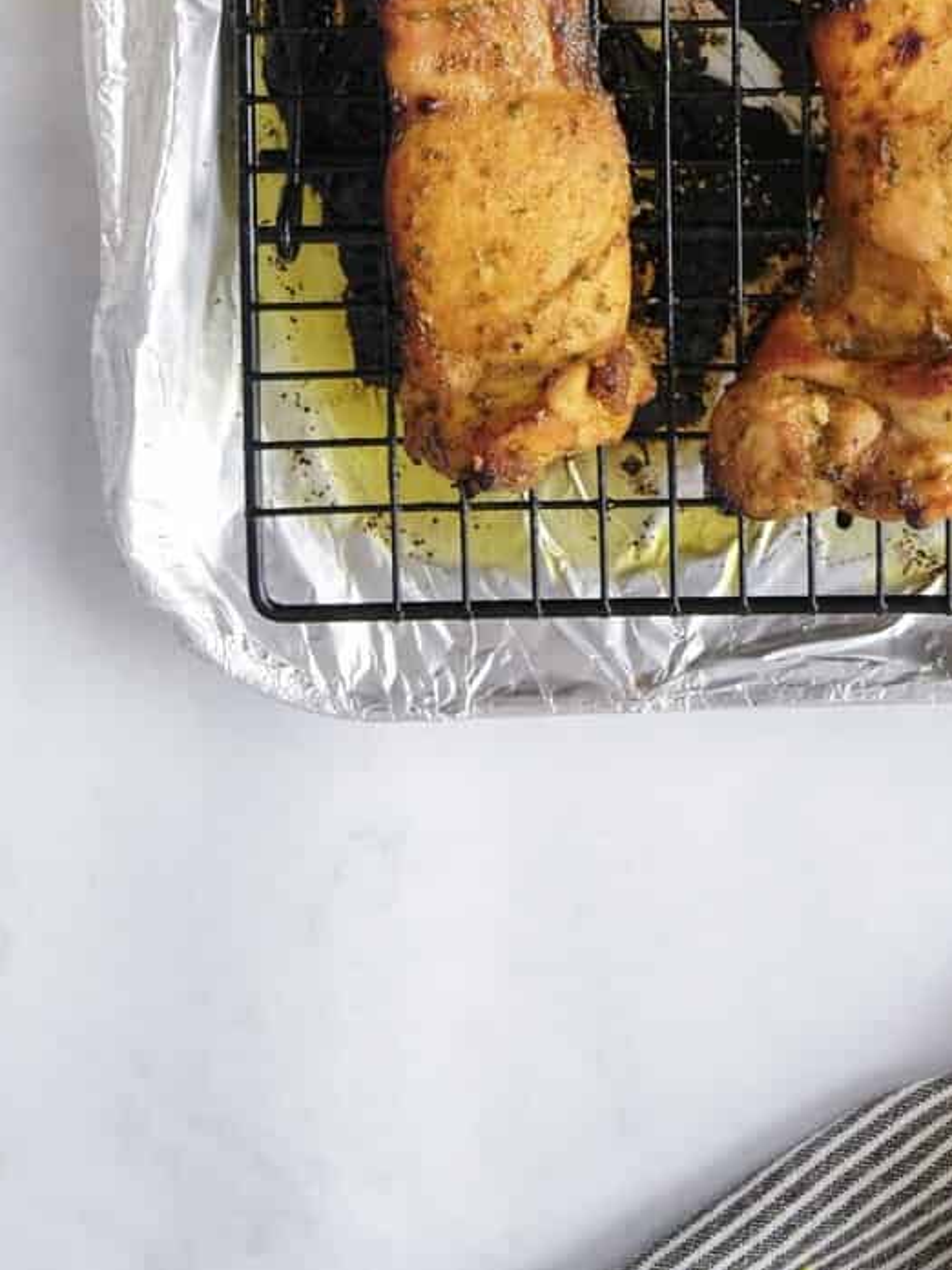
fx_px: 3007
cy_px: -359
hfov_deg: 17.6
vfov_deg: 21.6
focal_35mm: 82
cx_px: 903
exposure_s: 1/50
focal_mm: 22
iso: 500
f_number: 4
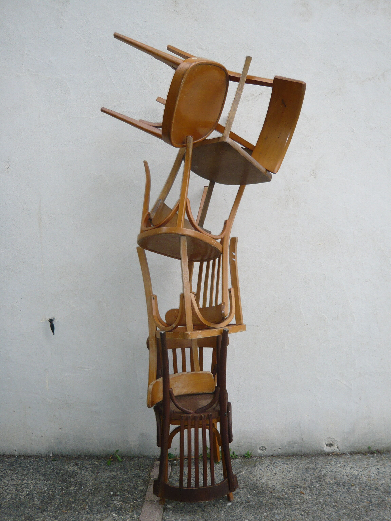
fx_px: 512
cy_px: 260
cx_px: 196
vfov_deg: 54.0
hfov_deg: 41.8
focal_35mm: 34
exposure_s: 1/250
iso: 100
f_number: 3.1
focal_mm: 5.5
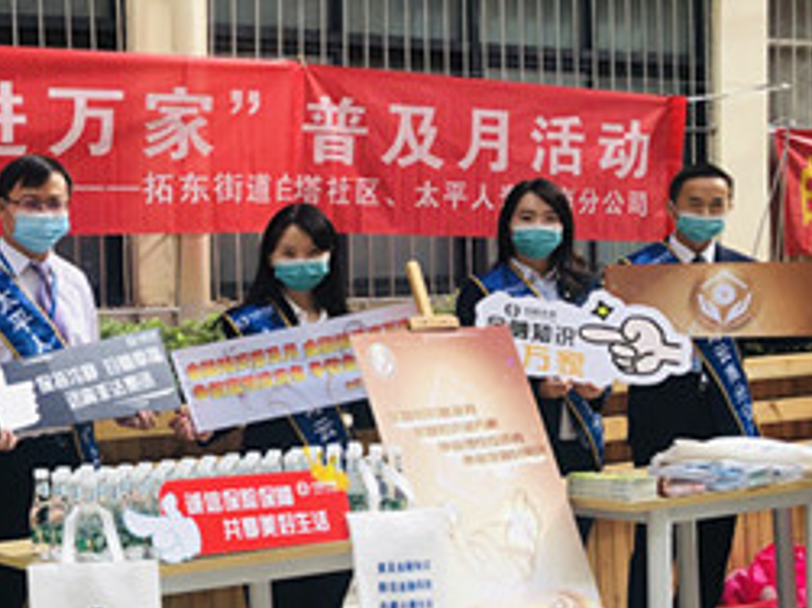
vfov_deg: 21.9
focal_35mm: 67
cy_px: 356
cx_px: -133
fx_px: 1571
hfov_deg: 26.2
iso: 20
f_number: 1.8
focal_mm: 4
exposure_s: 1/387
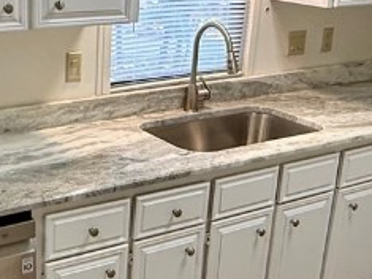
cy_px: 159
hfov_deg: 30.8
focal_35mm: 61
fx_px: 655
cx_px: 65
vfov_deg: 24.0
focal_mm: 2.22
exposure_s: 1/120
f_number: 2.2
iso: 160
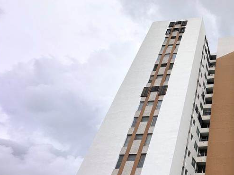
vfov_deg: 46.2
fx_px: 196
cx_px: 237
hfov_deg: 49.5
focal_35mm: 29
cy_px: 136
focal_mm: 2.22
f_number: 2.2
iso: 40
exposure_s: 1/307
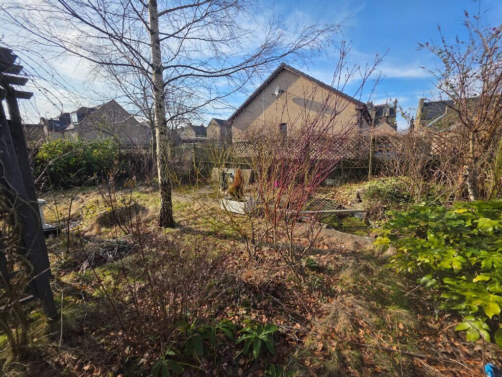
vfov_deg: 89.9
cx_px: 251
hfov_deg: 106.2
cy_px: 188
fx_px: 189
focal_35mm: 13
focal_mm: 2.2
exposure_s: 1/1904
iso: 40
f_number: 1.9
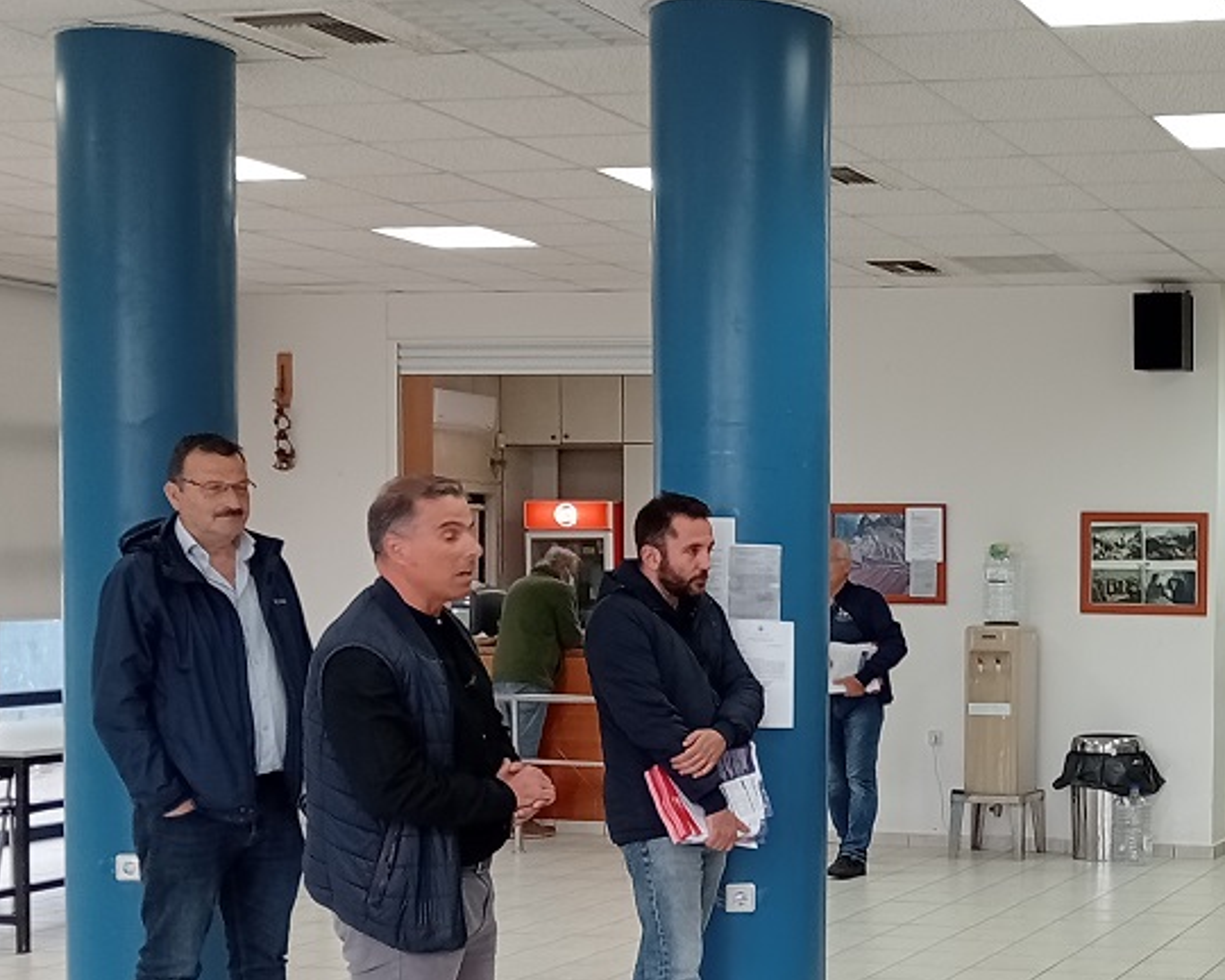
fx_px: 2248
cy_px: 660
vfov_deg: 24.5
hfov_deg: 28.7
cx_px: 1200
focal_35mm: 62
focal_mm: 4.04
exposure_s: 1/33.3
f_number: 1.8
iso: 383
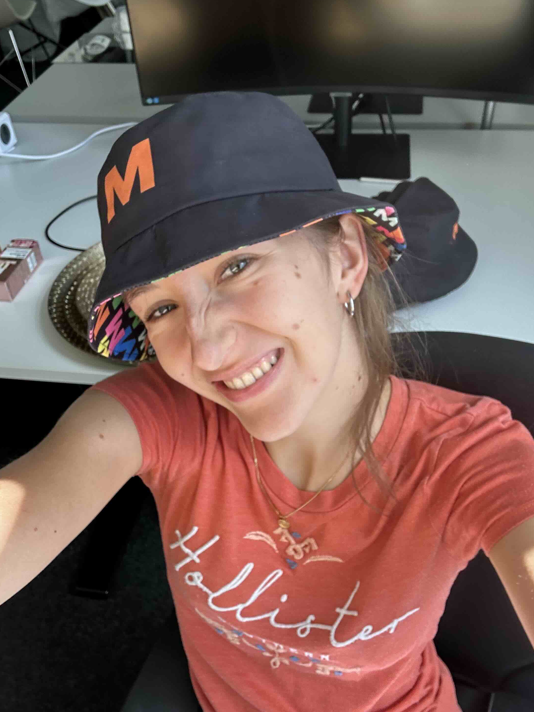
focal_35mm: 32
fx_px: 658
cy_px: 360
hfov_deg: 44.2
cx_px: 263
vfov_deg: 56.8
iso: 25
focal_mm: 2.69
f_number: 1.9
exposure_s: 1/121
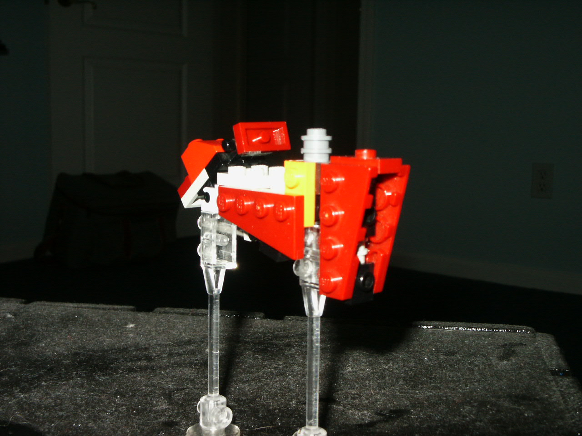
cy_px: 218
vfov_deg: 28.0
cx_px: 291
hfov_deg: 36.8
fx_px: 874
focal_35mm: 52
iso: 200
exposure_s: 1/45
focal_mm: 10.91
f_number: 8
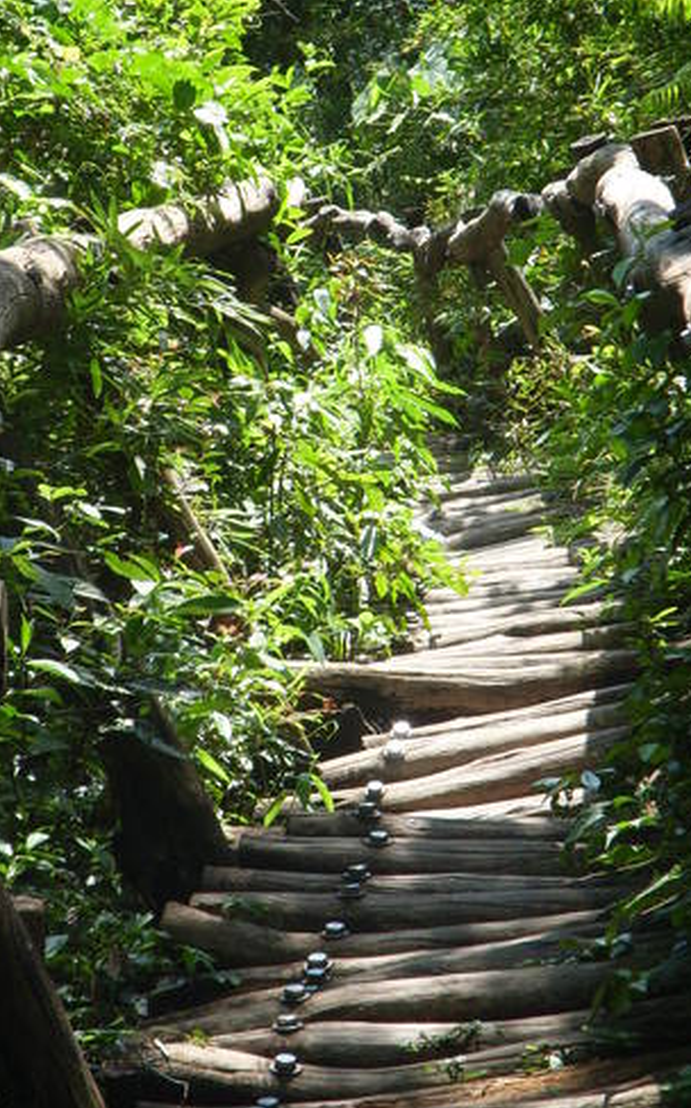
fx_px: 4494
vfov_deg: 14.0
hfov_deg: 8.8
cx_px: 325
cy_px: 444
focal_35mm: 149
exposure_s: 1/160
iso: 100
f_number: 4.2
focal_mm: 18.9
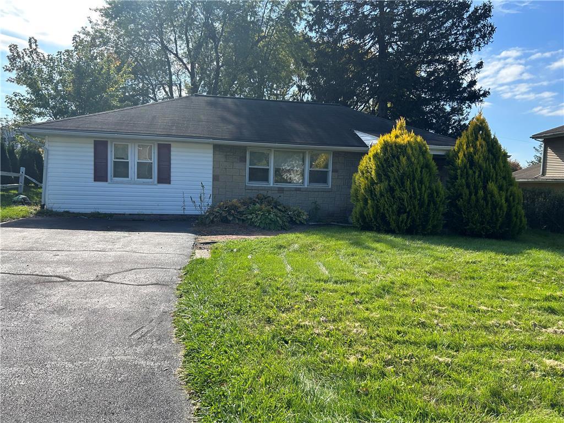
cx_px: 282
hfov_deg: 67.3
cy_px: 212
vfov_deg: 53.1
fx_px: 424
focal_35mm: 26
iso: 50
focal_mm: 5.7
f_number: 1.5
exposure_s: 1/2045
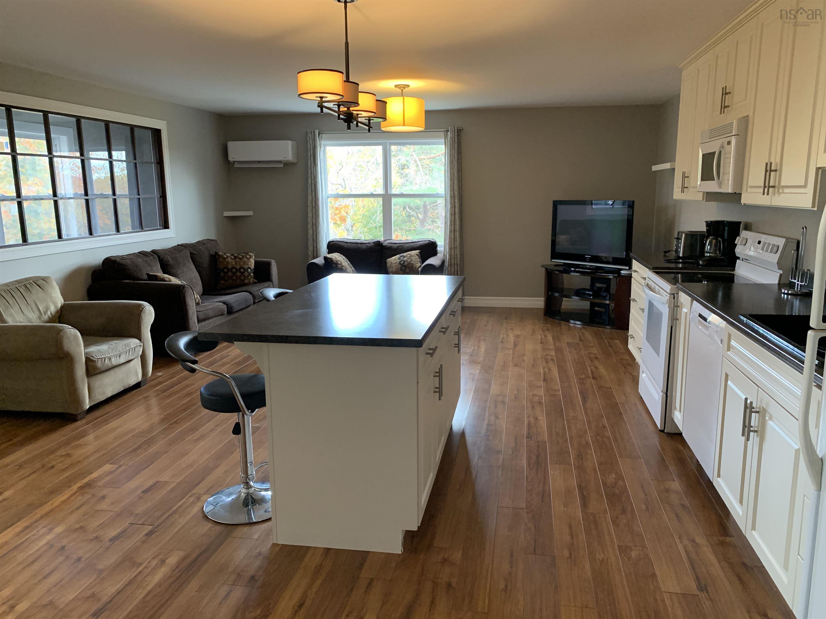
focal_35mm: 26
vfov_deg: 53.1
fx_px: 620
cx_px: 413
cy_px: 310
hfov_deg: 67.3
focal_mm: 4.25
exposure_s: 1/60
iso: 320
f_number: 1.8
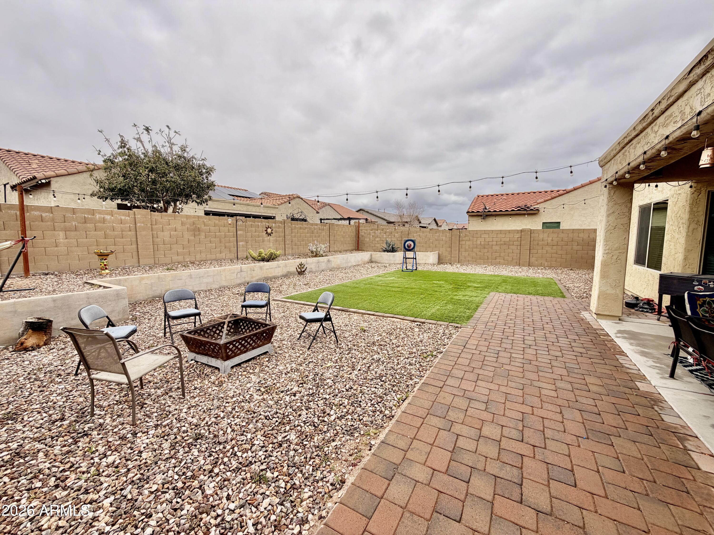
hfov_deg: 102.1
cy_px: 268
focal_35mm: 14
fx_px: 289
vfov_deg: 85.7
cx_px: 357
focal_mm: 2.22
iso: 32
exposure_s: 1/770
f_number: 2.2
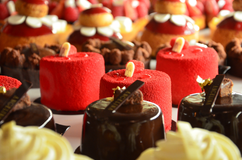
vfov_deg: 13.9
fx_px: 657
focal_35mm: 98
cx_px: 133
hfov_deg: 20.9
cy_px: 77
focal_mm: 52
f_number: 6.3
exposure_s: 1/13
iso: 800
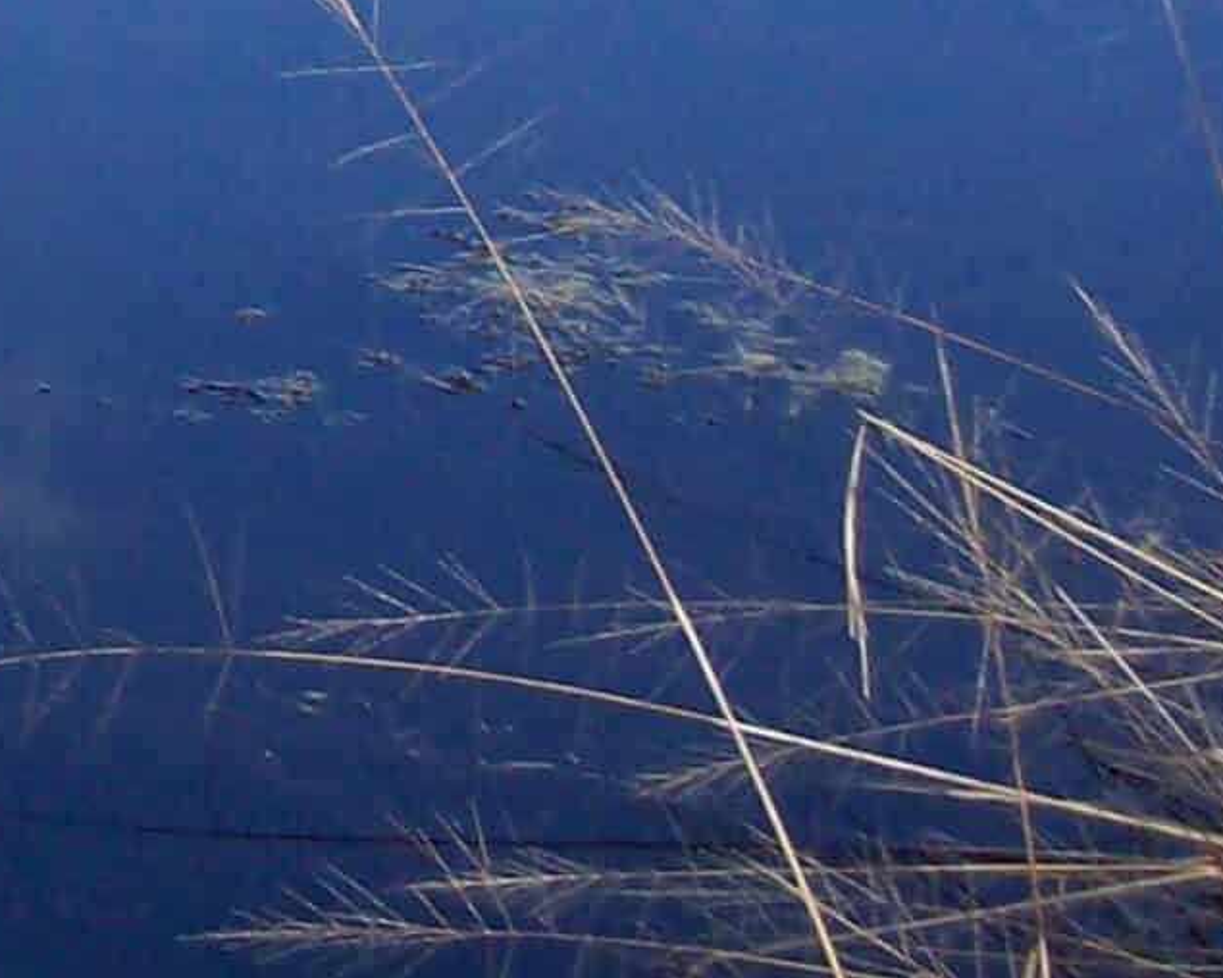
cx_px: -828
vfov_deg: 8.4
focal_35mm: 177
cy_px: -839
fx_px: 6407
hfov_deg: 10.4
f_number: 3
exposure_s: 1/572
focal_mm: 7.6
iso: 80
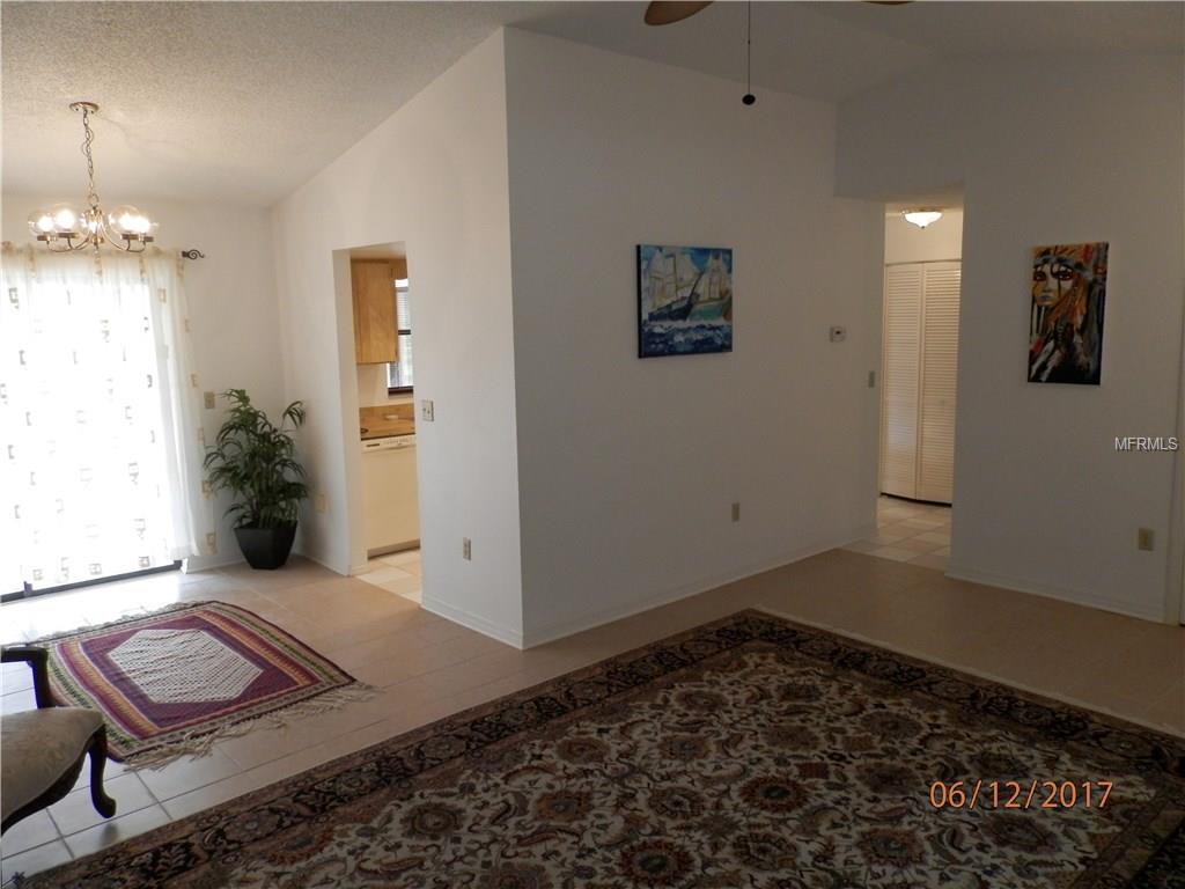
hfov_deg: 69.4
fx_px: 856
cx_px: 592
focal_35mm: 25
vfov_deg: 54.9
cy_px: 444
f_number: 3.1
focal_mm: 4.5
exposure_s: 1/30
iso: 200
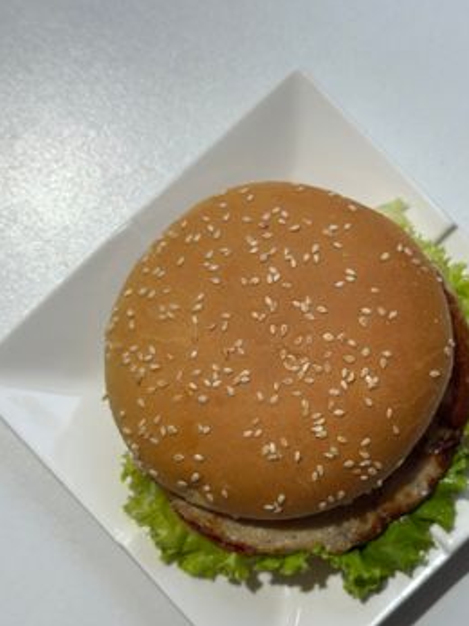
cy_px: 378
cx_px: 285
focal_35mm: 59
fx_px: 1066
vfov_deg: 32.6
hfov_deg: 24.8
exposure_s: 1/299
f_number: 1.78
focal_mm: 6.86
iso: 80
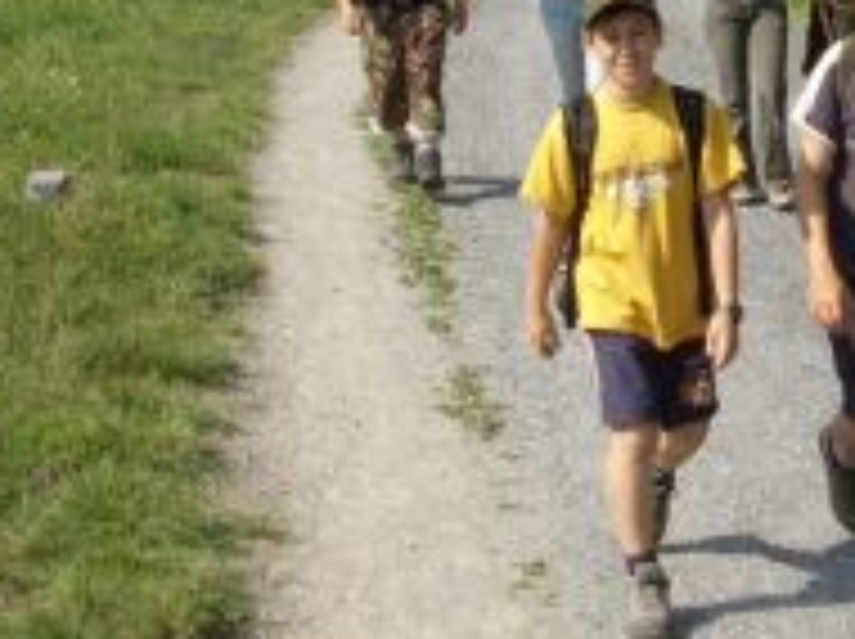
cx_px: 630
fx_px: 1949
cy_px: -128
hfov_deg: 24.5
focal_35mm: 79
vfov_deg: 17.7
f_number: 4.1
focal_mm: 5.8
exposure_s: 1/594
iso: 71
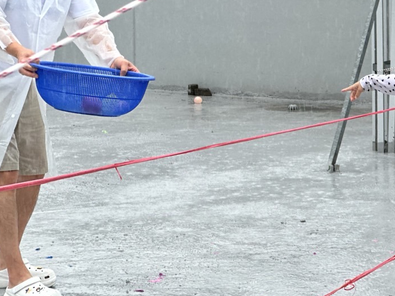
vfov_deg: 10.5
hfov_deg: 14.0
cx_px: 274
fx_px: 1609
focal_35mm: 141
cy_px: 56
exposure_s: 1/121
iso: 32
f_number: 2.8
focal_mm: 9
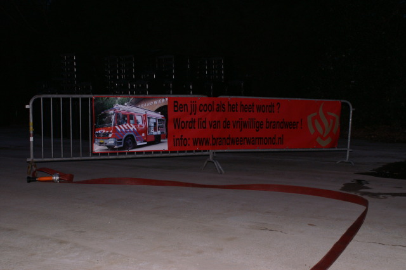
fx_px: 507
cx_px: 203
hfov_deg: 43.6
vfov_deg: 29.8
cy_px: 135
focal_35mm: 45
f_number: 5
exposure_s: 1/60
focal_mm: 30
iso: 400
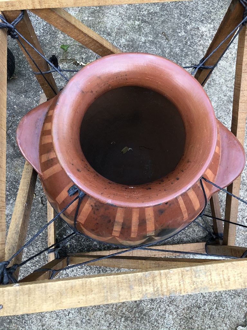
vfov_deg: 63.4
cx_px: 124
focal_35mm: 28
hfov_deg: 49.7
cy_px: 165
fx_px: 266
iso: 25
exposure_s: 1/30
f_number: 1.8
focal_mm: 3.99
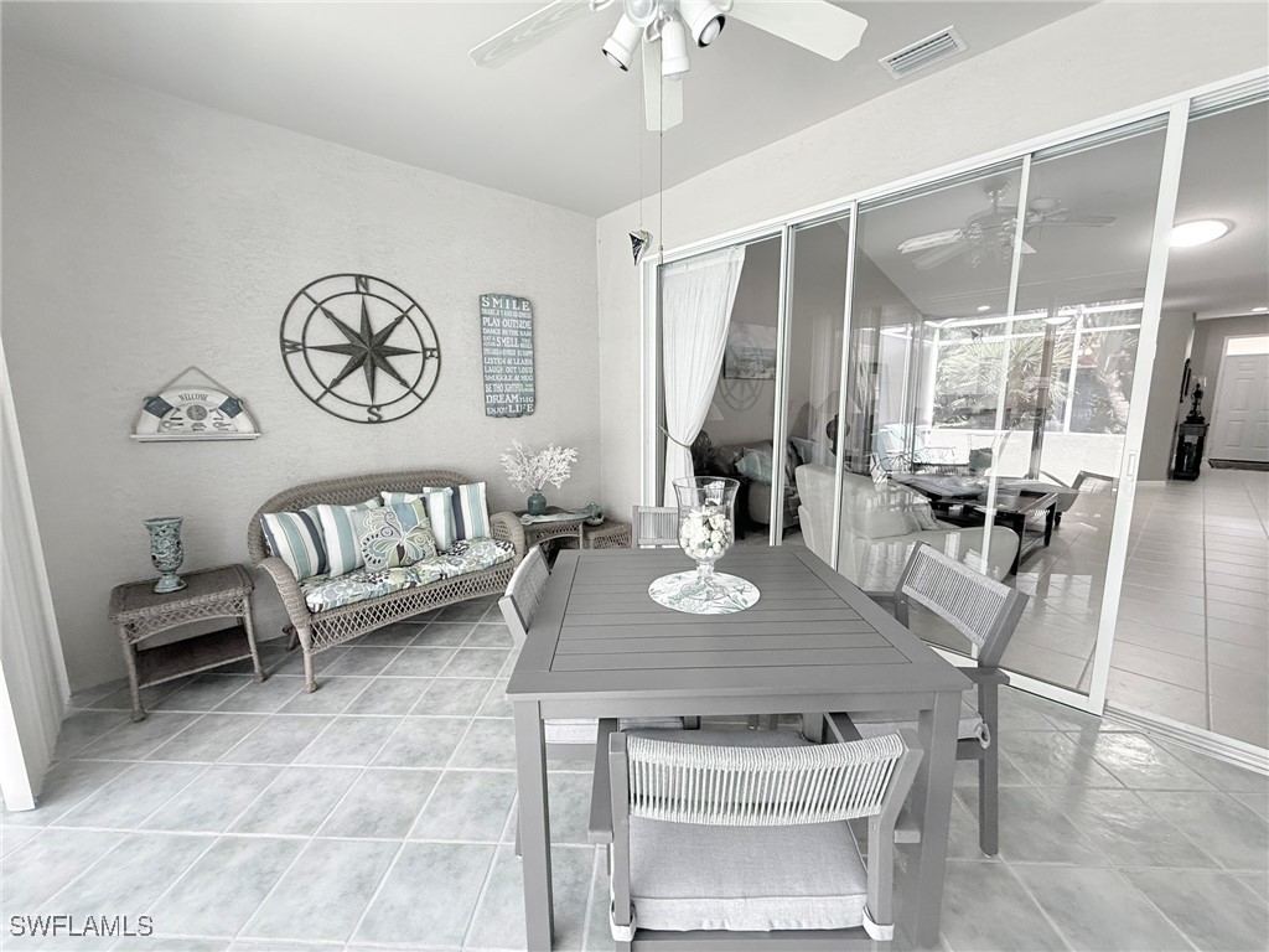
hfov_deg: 102.1
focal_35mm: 14
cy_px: 476
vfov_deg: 85.7
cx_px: 634
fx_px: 513
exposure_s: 1/99
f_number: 2.2
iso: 320
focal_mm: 2.22
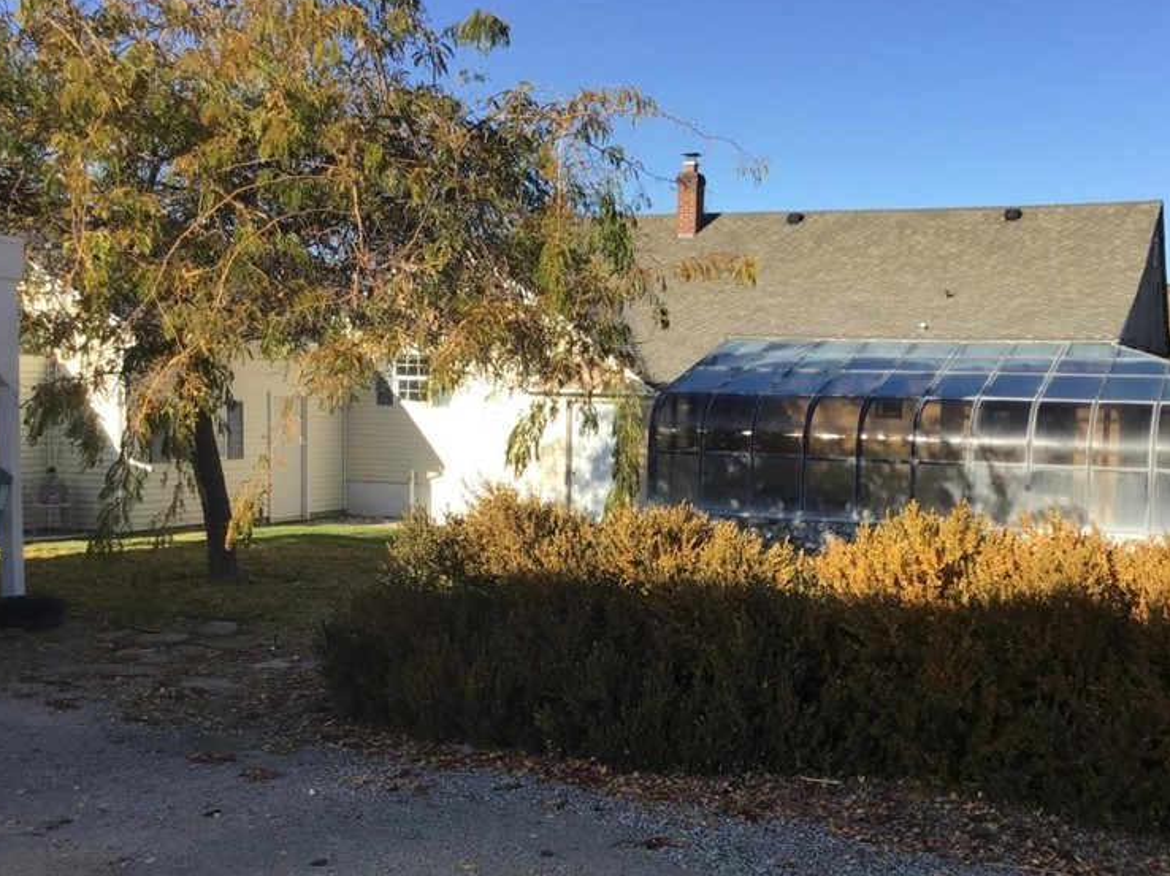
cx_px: 692
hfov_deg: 43.7
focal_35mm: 43
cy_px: 497
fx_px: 1453
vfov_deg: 33.5
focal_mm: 3.3
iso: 25
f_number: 2.4
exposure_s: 1/815
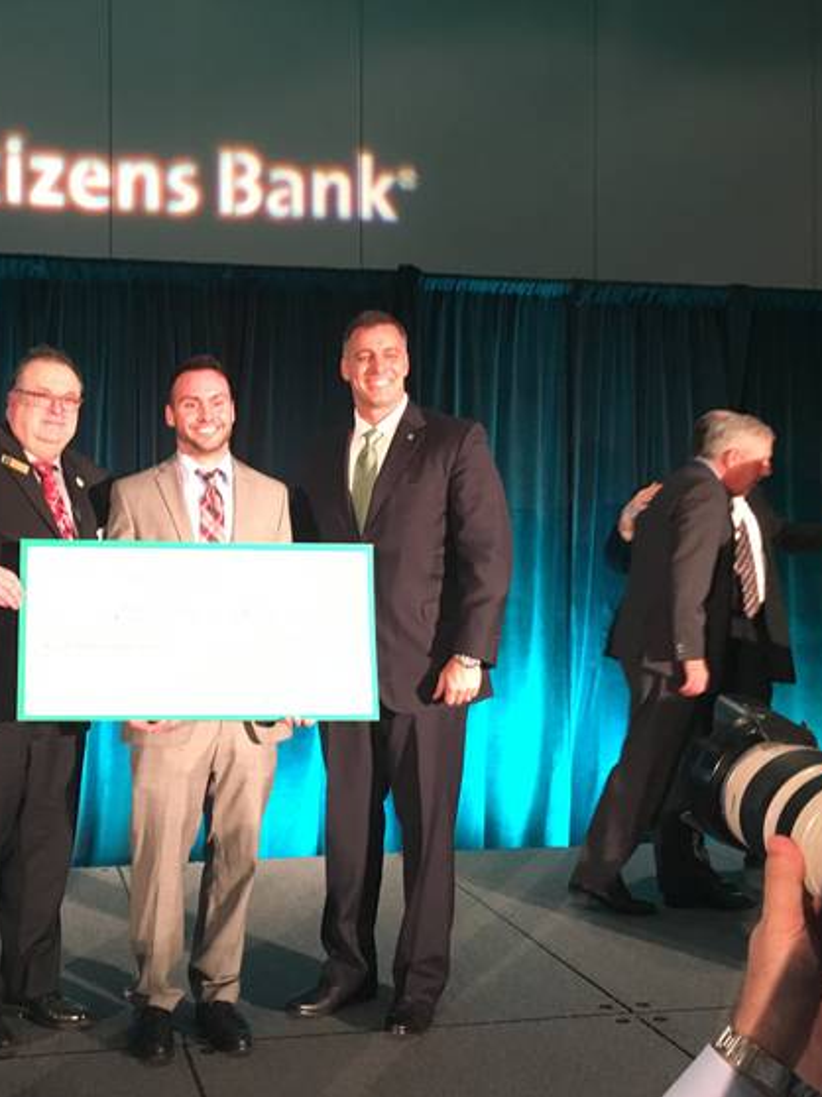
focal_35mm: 39
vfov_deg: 47.9
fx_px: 1236
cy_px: 548
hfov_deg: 36.2
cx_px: 236
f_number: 2.2
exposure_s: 1/15
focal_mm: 4.15
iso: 250
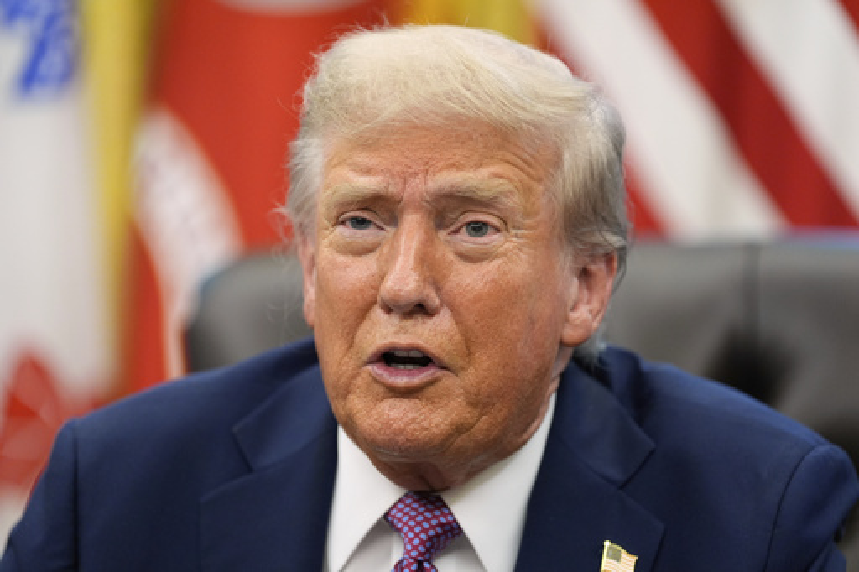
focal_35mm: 180
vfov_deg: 7.6
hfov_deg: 11.4
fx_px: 4293
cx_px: 430
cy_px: 286
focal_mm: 180
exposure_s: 1/250
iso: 2500
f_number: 2.8
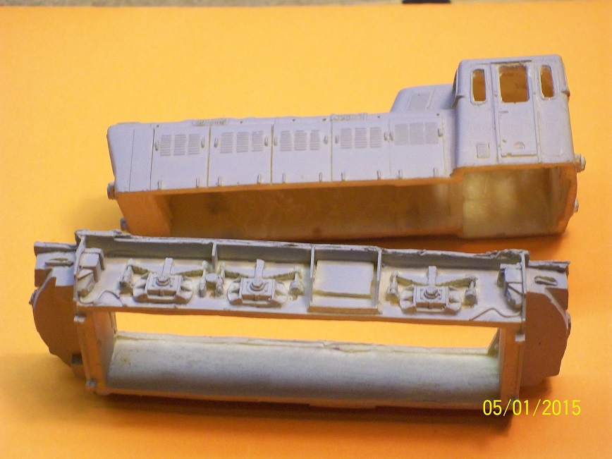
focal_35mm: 108
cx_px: 306
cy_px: 230
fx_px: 1909
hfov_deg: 18.2
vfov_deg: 13.7
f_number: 4.8
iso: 160
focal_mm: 18
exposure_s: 1/25
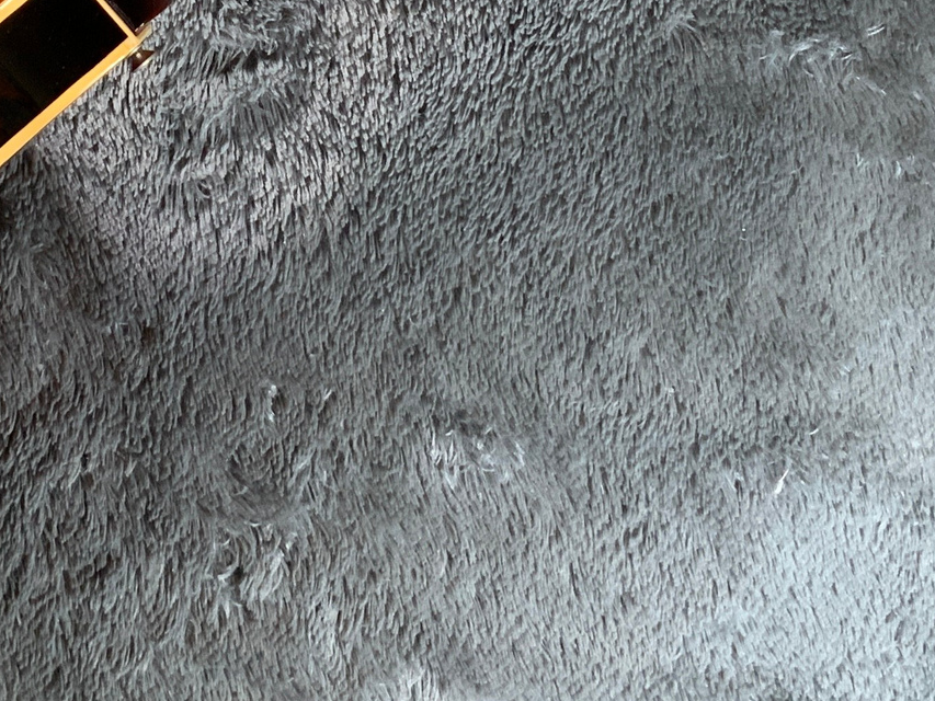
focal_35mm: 87
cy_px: -67
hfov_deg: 22.4
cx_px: 285
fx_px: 2350
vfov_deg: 16.5
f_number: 1.8
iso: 80
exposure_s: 1/50
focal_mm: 3
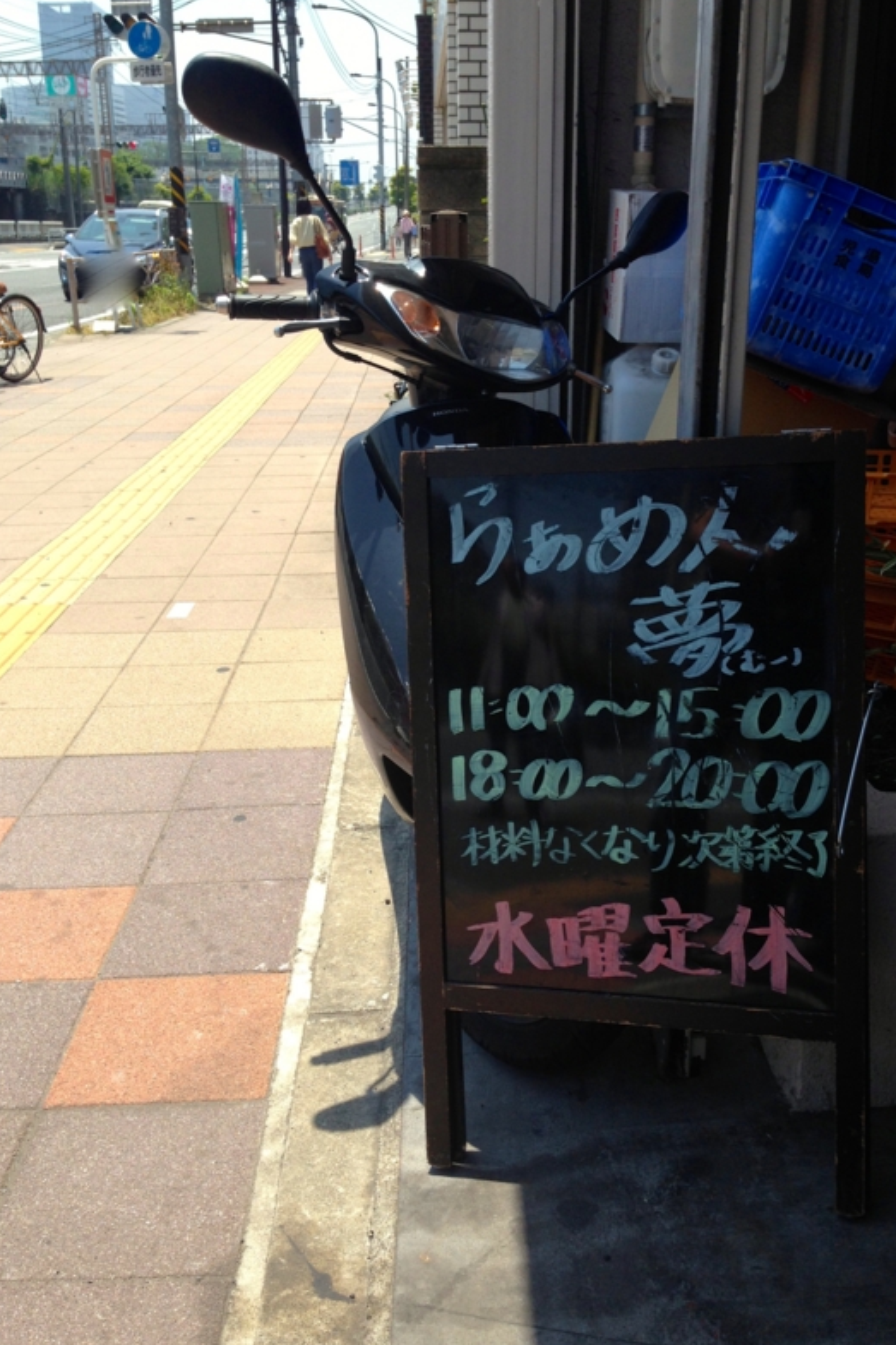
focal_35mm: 35
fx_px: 1307
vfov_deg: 54.4
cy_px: 670
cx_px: 475
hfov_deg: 37.8
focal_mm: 4.12
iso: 50
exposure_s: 1/889
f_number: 2.4
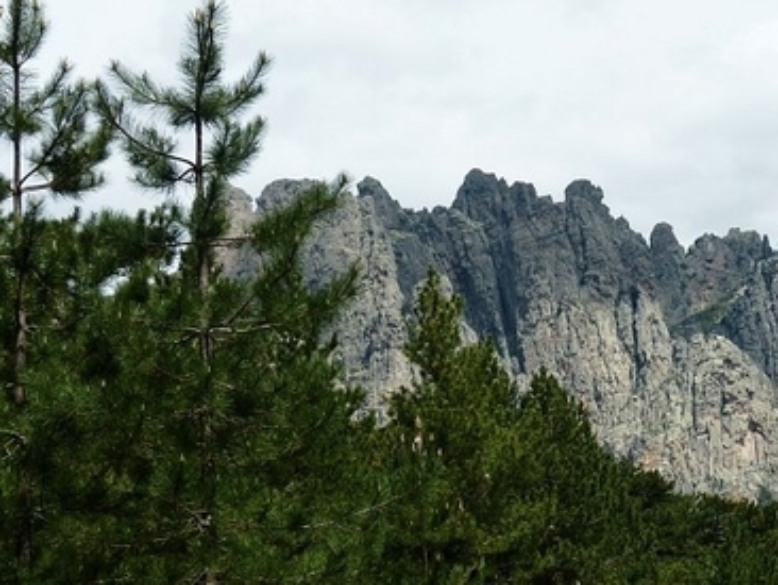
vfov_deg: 15.6
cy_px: 266
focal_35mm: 95
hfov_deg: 20.4
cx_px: 623
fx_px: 2137
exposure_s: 1/1300
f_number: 4
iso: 100
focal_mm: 10.5
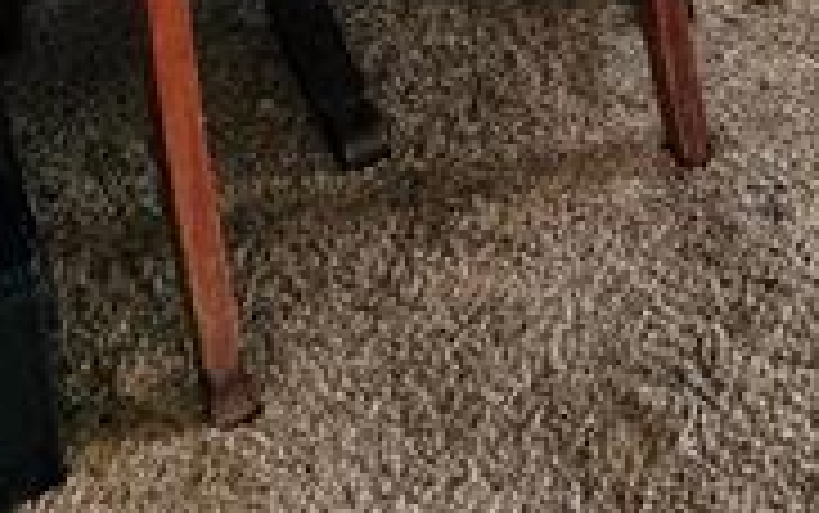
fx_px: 2300
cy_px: -1143
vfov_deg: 9.3
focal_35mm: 103
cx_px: 922
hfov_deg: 19.3
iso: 250
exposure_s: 1/120
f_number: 1.7
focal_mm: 6.3
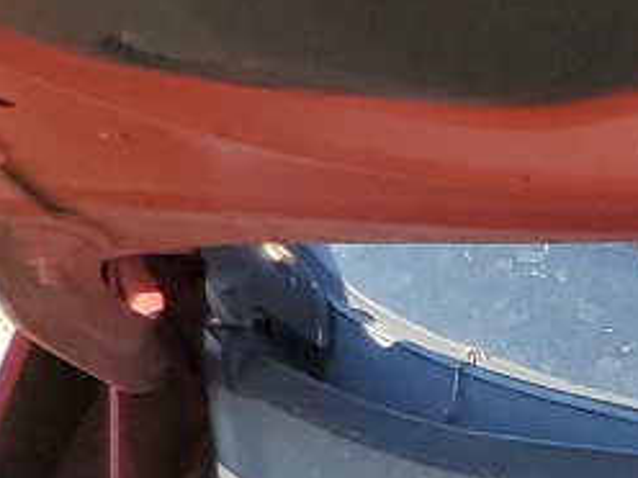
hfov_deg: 9.6
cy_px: 1532
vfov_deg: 7.5
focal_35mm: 168
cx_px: 1785
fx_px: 3096
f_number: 1.5
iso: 50
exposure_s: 1/769
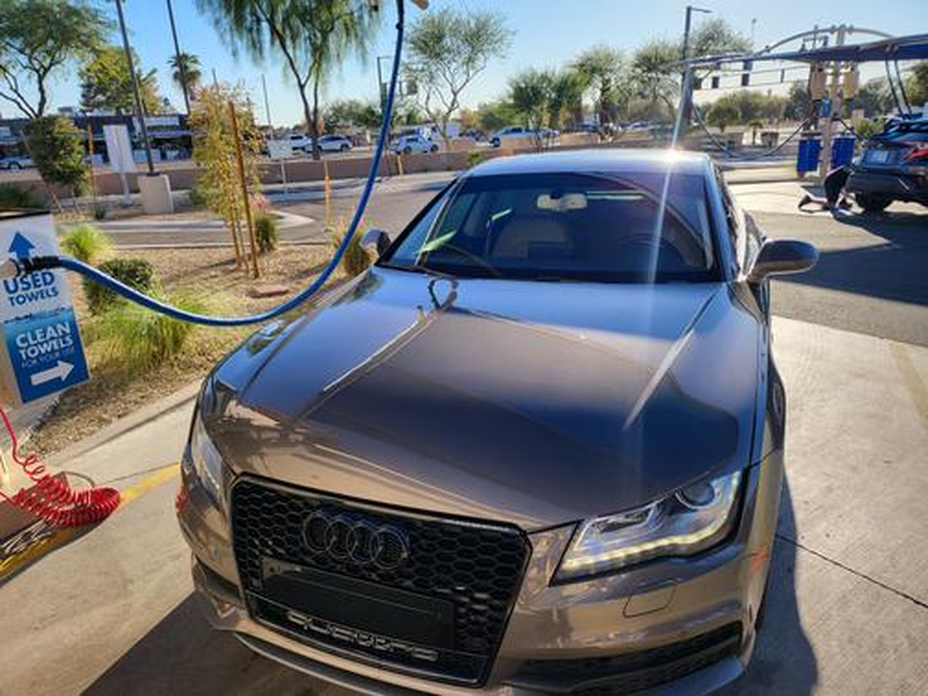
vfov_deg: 56.8
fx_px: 643
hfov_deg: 71.6
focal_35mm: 24
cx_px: 464
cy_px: 348
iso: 40
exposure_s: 1/1300
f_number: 1.8
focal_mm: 5
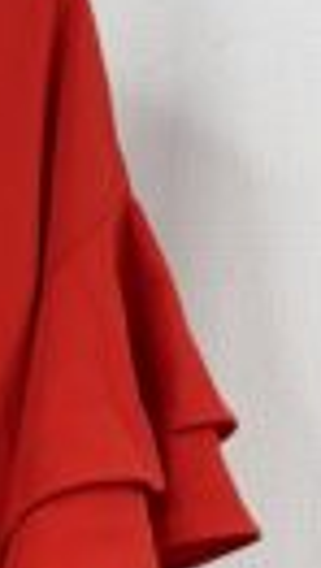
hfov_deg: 8.7
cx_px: -386
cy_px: 689
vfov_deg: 15.8
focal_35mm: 130
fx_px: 1961
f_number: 1.6
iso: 40
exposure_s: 1/100
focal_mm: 5.96
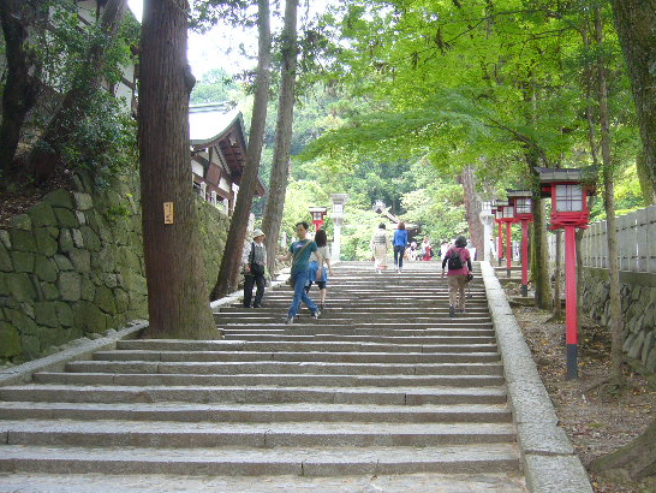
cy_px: 251
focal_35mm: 41
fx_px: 777
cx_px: 371
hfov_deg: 45.6
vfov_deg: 35.2
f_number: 2.8
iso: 80
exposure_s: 1/40
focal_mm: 5.8
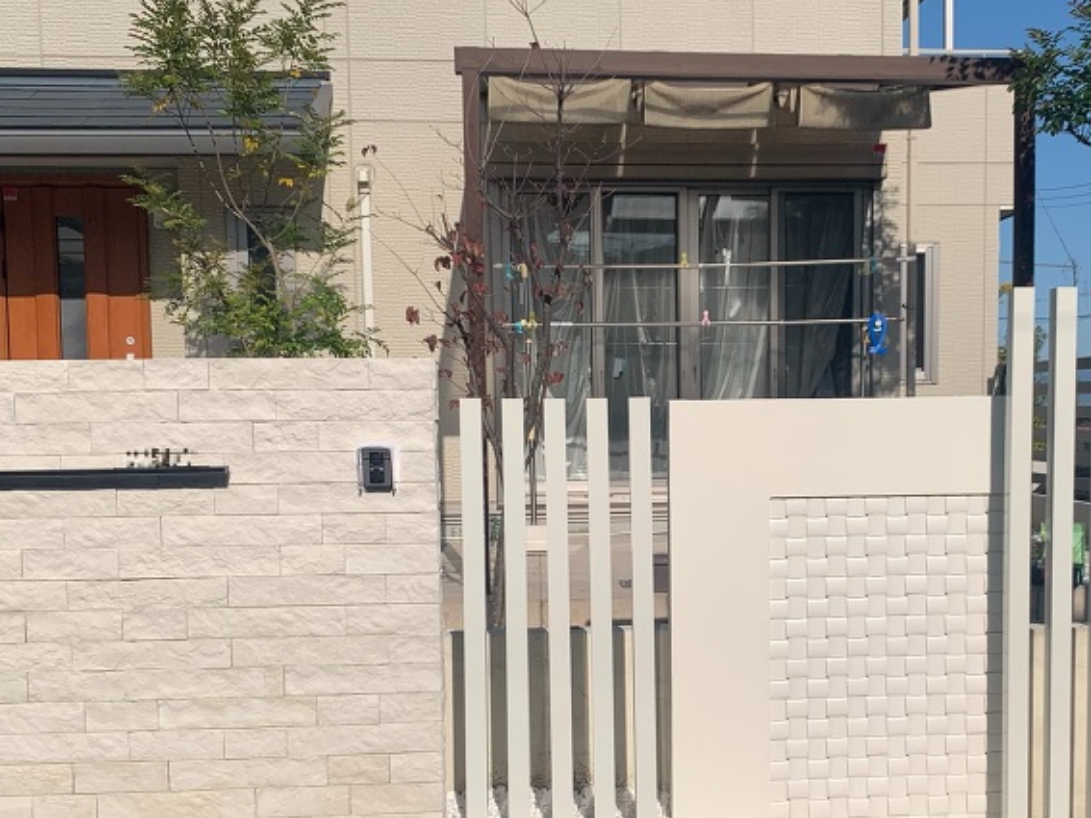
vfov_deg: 32.6
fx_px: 1386
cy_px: 533
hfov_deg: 42.6
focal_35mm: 44
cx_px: 687
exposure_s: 1/5714
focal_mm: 4.25
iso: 25
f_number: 1.8
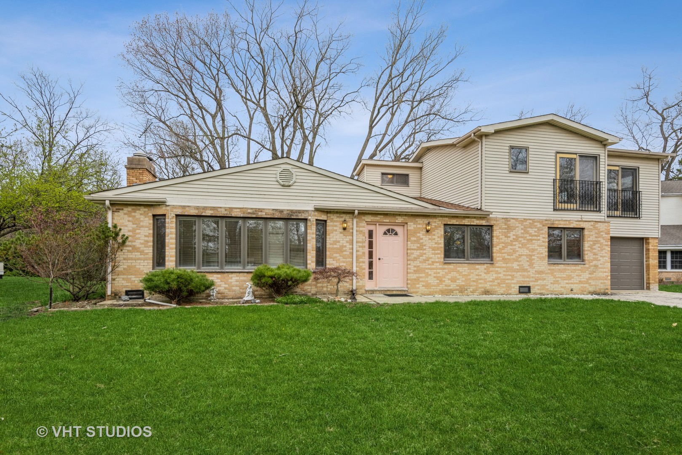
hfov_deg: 84.0
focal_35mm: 20
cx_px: 341
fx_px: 379
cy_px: 228
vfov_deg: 62.0
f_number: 8
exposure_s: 1/250
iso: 200
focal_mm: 20
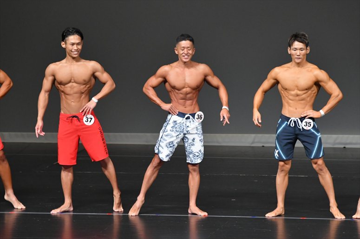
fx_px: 3149
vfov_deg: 4.4
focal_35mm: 315
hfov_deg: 6.5
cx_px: 180
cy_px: 120
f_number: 5.6
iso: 4000
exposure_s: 1/400
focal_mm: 210
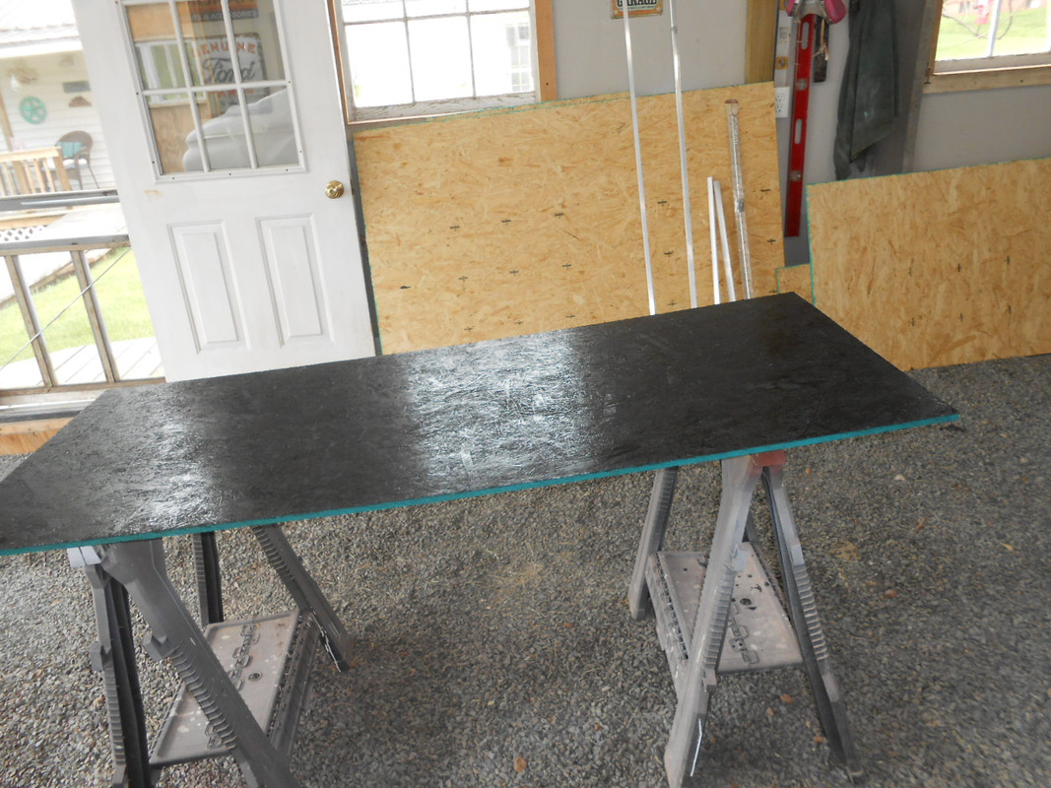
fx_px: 789
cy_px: 394
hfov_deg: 67.3
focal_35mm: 26
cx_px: 526
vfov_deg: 53.1
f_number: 3.5
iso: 125
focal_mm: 4.6
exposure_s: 1/30
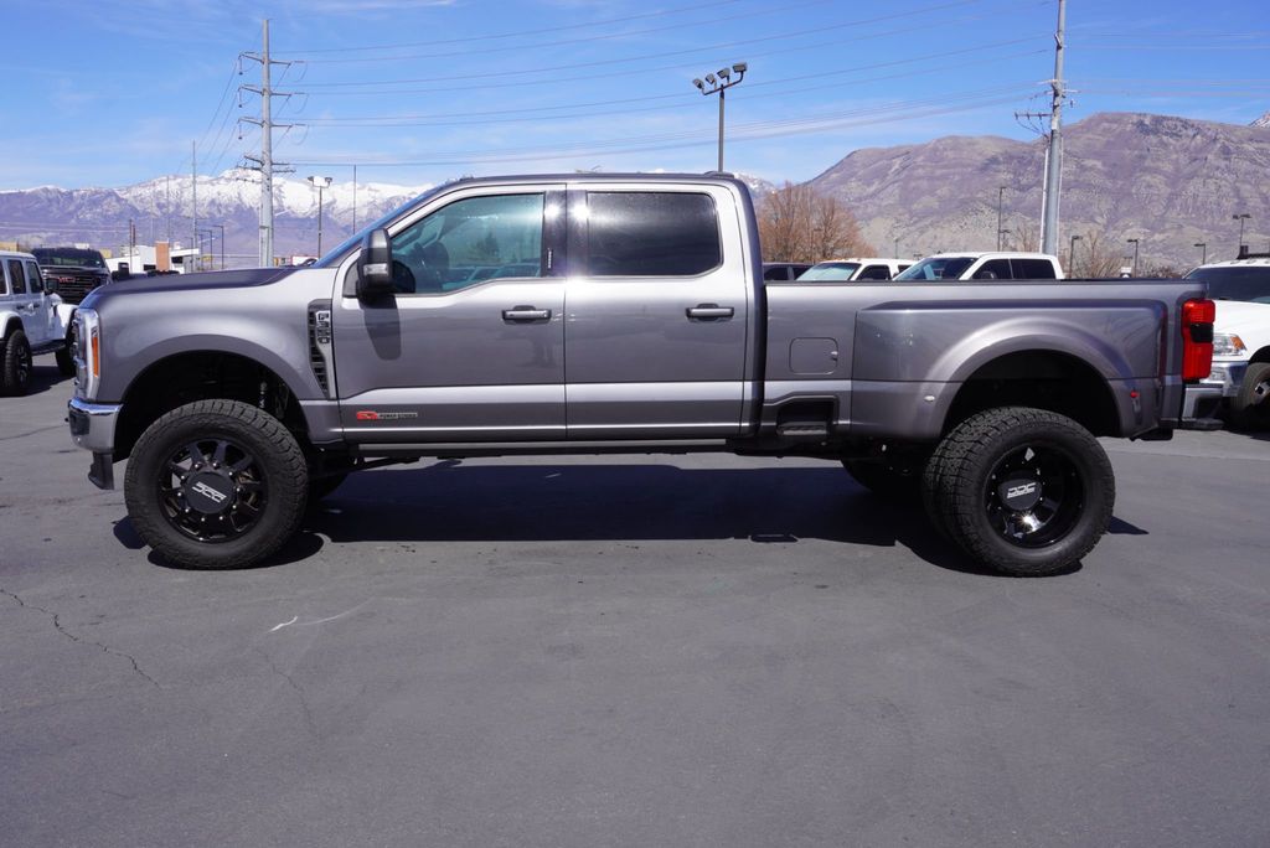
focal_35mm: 32
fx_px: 1112
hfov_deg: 59.5
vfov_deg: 41.8
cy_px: 424
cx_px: 635
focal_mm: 21
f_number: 10
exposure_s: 1/200
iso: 100
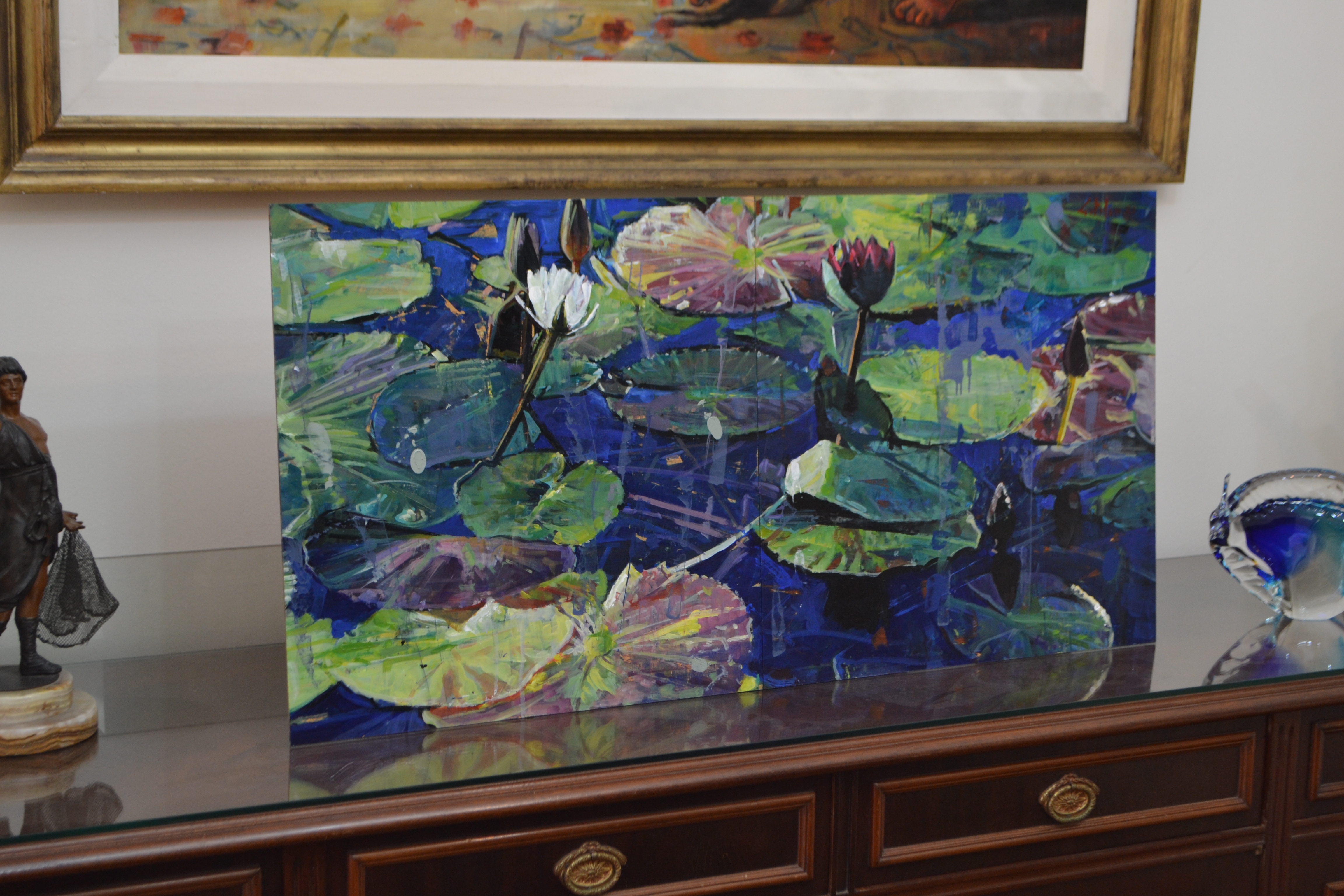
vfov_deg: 22.6
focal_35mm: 60
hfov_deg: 33.4
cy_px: 448
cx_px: 672
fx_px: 2240
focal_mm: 40
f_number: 5.3
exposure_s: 1/15
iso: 500
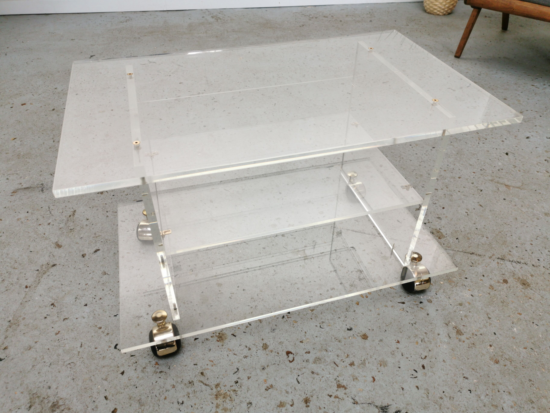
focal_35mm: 27
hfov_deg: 65.3
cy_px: 206
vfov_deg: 51.4
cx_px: 275
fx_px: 429
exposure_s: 1/253
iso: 50
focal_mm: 5.58
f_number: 1.8
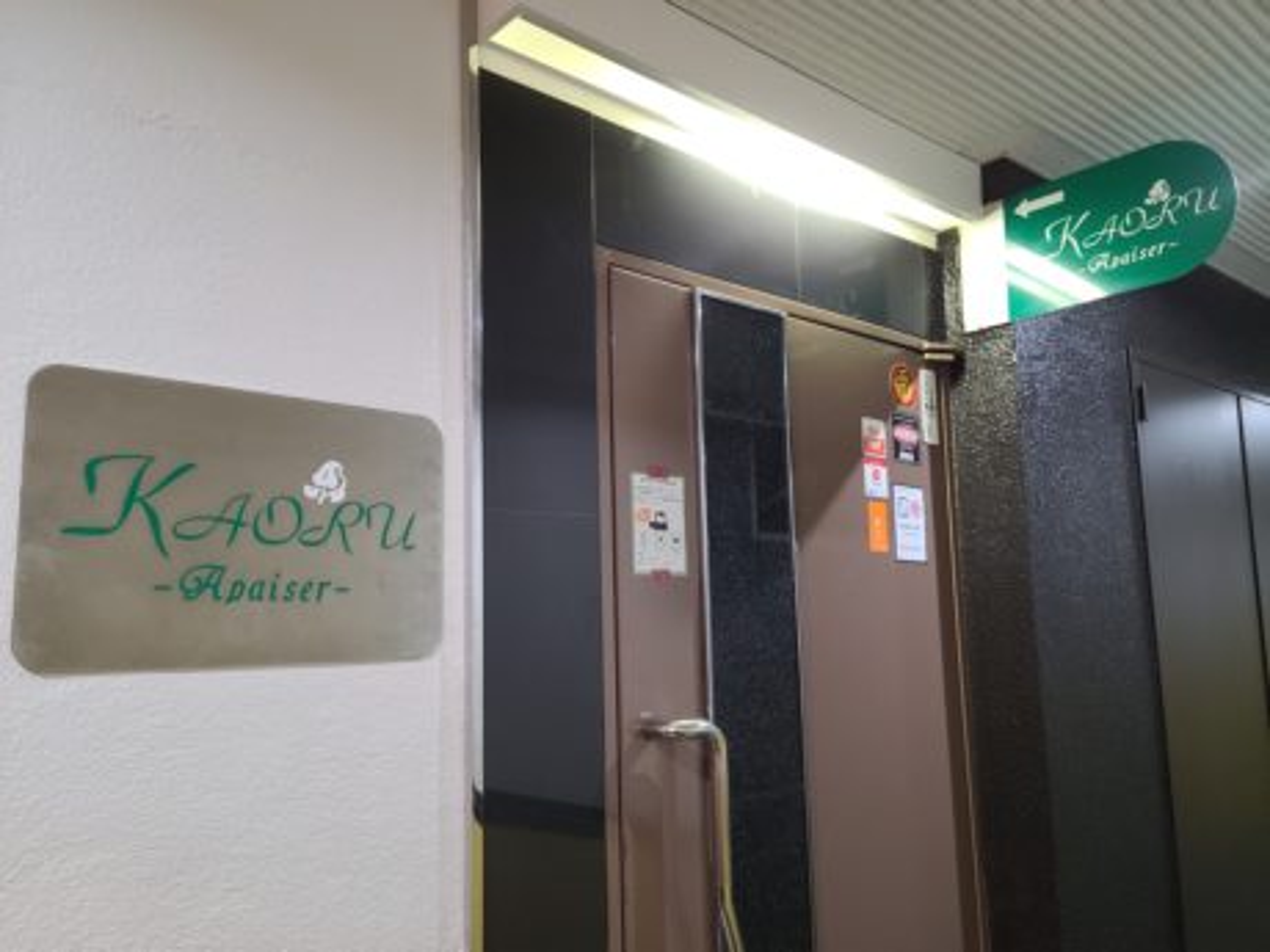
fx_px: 1027
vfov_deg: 49.7
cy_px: 476
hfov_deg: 63.4
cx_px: 635
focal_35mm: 28
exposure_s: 1/40
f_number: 2
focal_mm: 5.9
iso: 500
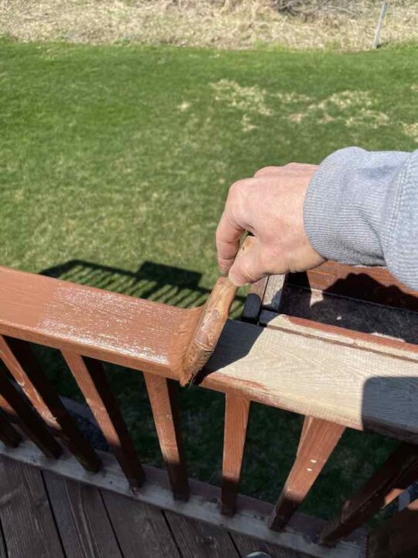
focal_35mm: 26
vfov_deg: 67.3
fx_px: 419
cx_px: 209
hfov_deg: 53.1
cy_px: 279
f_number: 1.6
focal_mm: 4.2
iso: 32
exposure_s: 1/2174
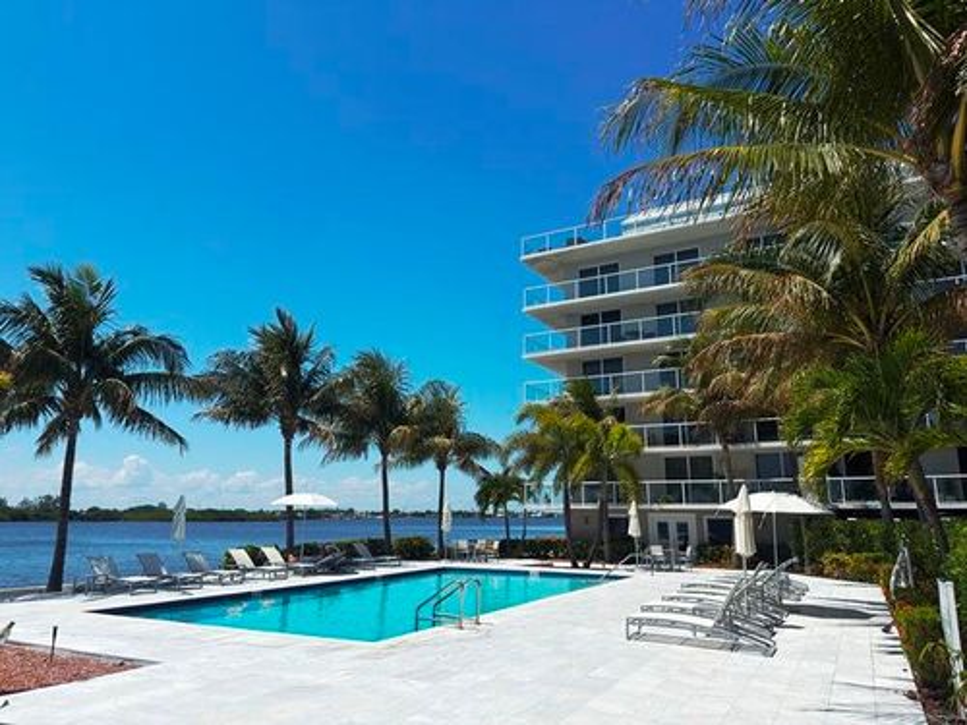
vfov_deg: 56.8
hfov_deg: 71.6
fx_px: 670
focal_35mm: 24
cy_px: 362
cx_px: 484
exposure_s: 1/10417
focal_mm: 6.76
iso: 80
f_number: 1.78
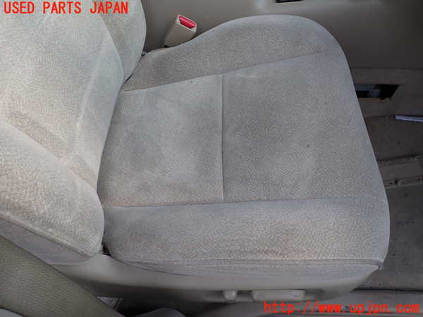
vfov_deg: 54.9
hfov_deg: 69.4
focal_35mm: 25
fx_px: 305
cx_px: 212
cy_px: 158
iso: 100
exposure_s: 1/200
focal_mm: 4.5
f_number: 2.8
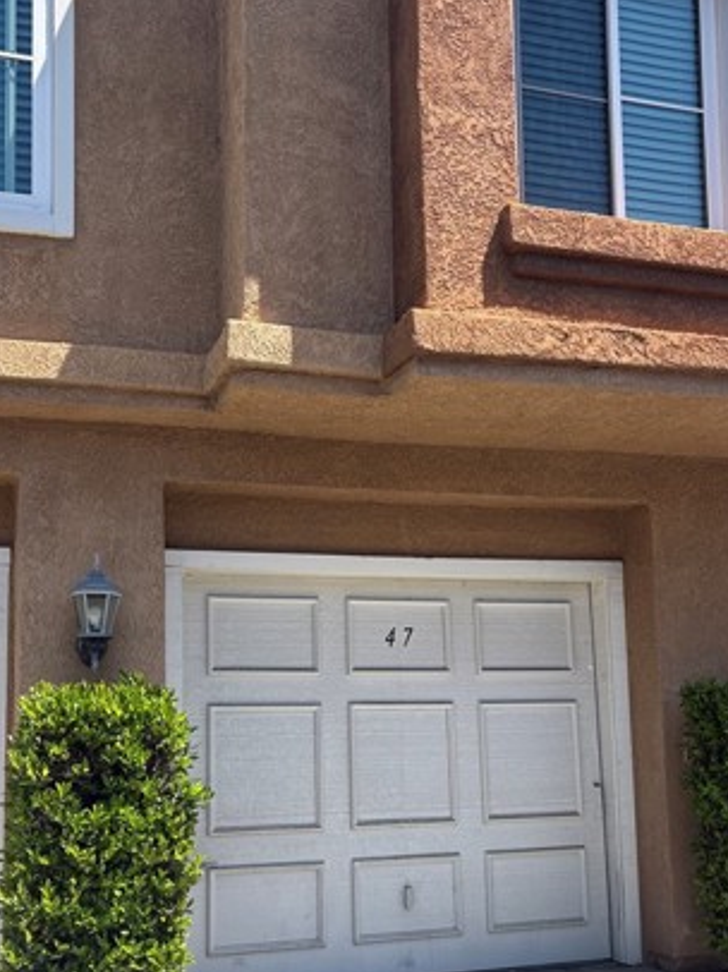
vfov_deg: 45.6
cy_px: 567
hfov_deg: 35.1
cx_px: 393
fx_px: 1151
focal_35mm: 41
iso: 50
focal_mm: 5.96
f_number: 1.6
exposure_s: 1/2012
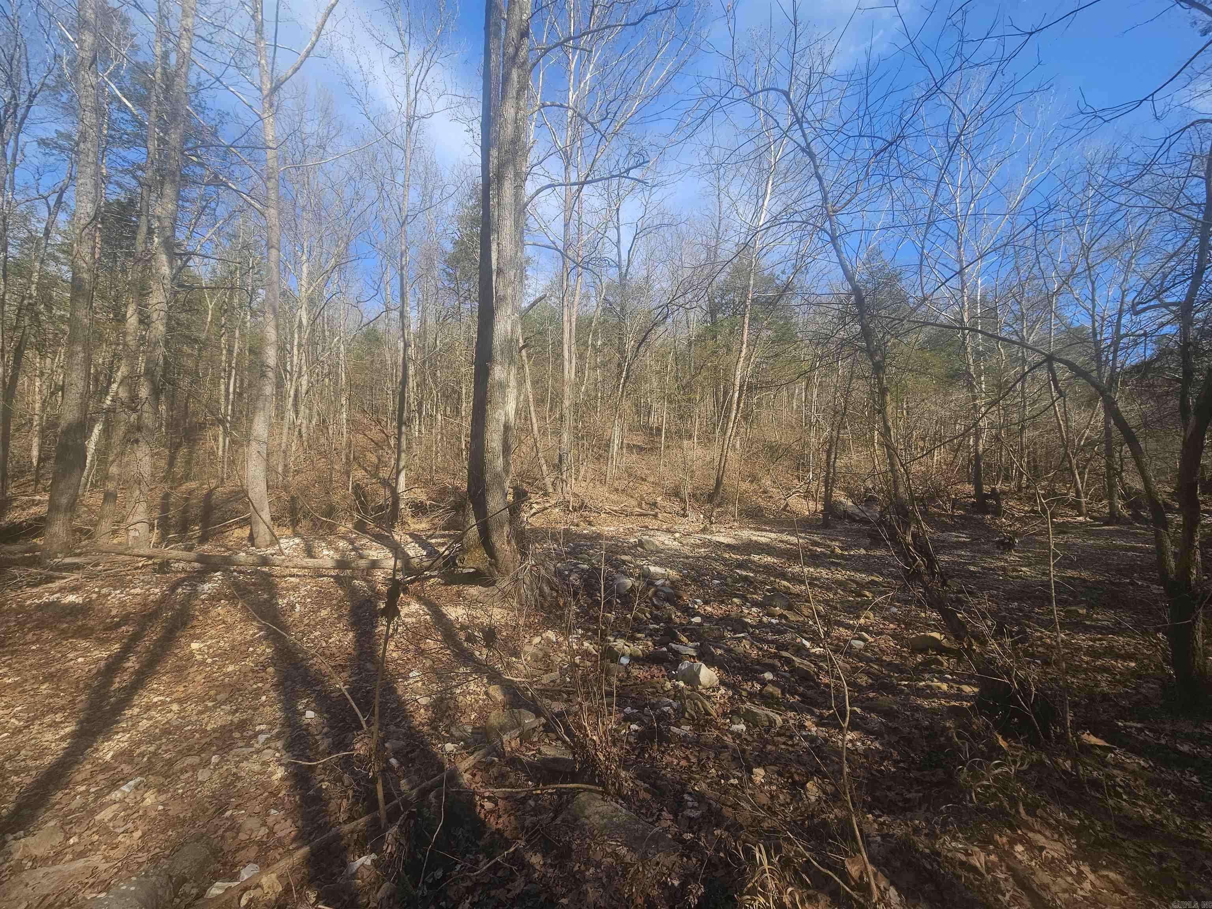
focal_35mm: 13
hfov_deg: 106.2
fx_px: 455
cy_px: 454
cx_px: 606
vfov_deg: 89.9
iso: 50
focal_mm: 2.2
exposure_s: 1/900
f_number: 2.2
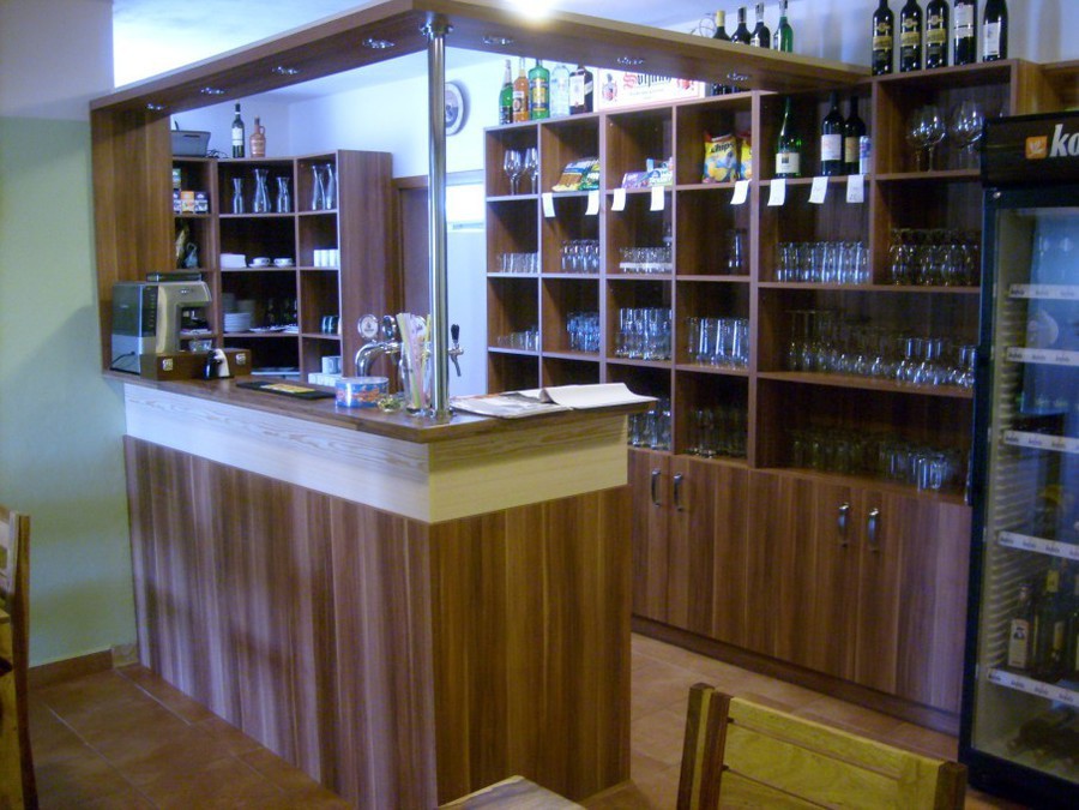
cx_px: 540
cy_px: 405
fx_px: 1091
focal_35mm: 35
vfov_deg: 40.7
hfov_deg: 52.6
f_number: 2.8
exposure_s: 1/6
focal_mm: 5.8
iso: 200
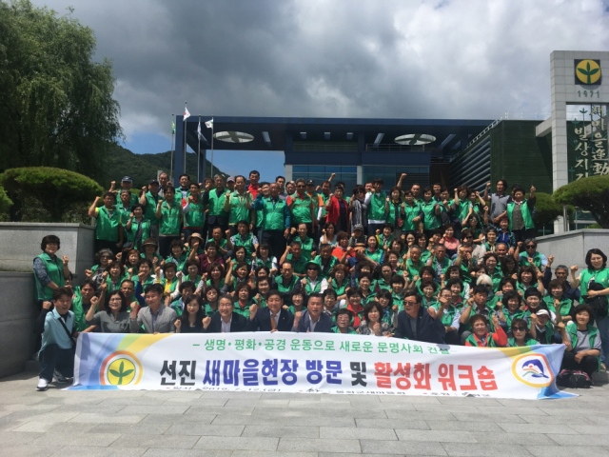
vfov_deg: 48.2
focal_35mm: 29
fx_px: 510
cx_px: 304
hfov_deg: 61.7
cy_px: 228
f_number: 2.2
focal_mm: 4.15
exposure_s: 1/3077
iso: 25
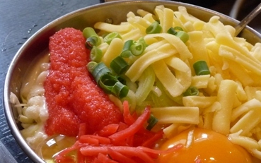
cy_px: 103
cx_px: 146
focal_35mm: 66
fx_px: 470
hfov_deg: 31.0
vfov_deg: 19.7
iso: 400
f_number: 3.6
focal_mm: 5.6
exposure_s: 1/30
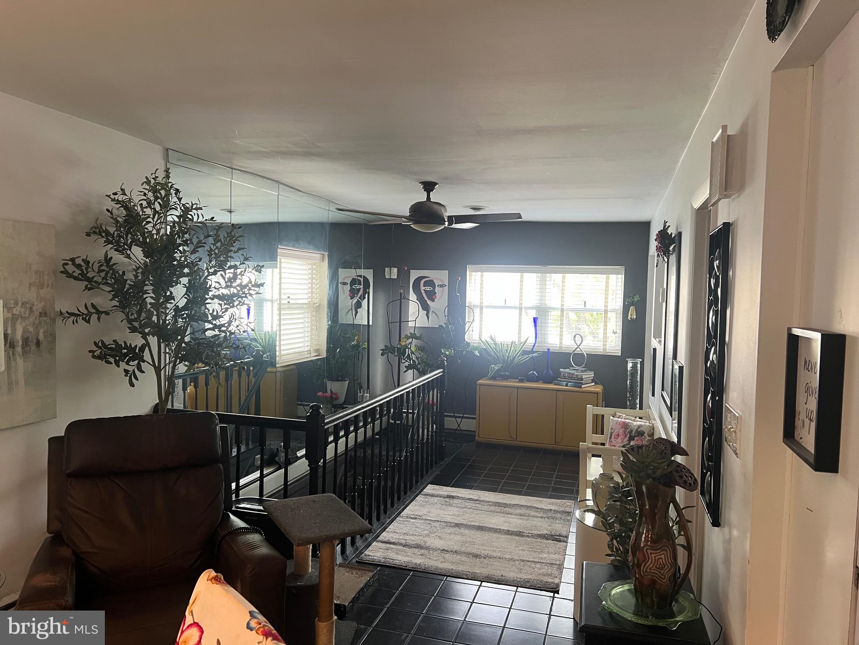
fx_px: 645
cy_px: 322
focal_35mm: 26
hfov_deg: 67.3
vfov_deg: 53.1
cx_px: 430
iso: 125
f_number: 1.5
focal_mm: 5.7
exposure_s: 1/60
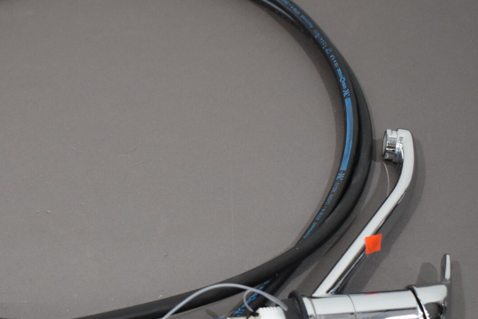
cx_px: 134
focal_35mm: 72
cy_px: 191
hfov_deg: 27.8
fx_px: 956
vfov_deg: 18.9
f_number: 3.8
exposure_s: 1/200
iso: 800
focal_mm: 20
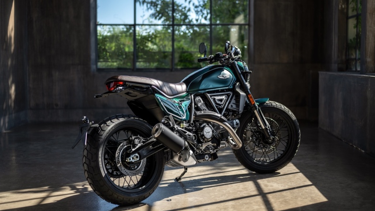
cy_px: 97
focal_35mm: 53
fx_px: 527
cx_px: 187
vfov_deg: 22.6
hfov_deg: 39.2
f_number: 2
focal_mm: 50
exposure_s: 1/1250
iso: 100
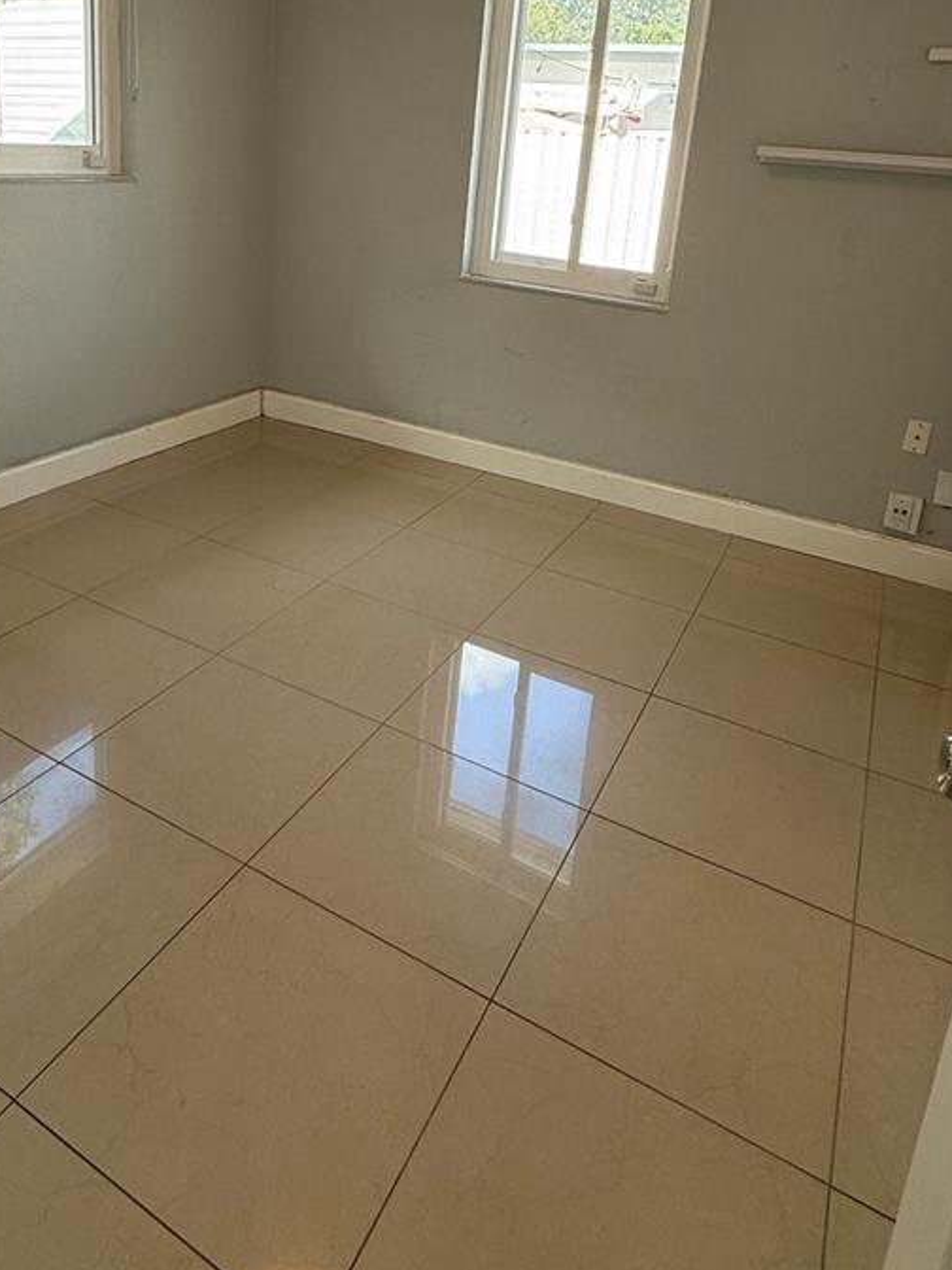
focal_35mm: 25
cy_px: 363
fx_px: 917
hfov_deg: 54.6
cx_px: 402
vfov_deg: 66.3
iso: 64
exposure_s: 1/136
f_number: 2.2
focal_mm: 2.22
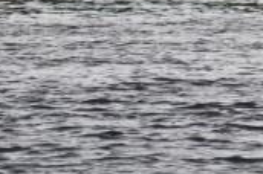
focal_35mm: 895
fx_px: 6526
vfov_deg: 1.5
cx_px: 263
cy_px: -263
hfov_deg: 2.3
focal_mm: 100
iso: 140
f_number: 5.6
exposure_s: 1/500
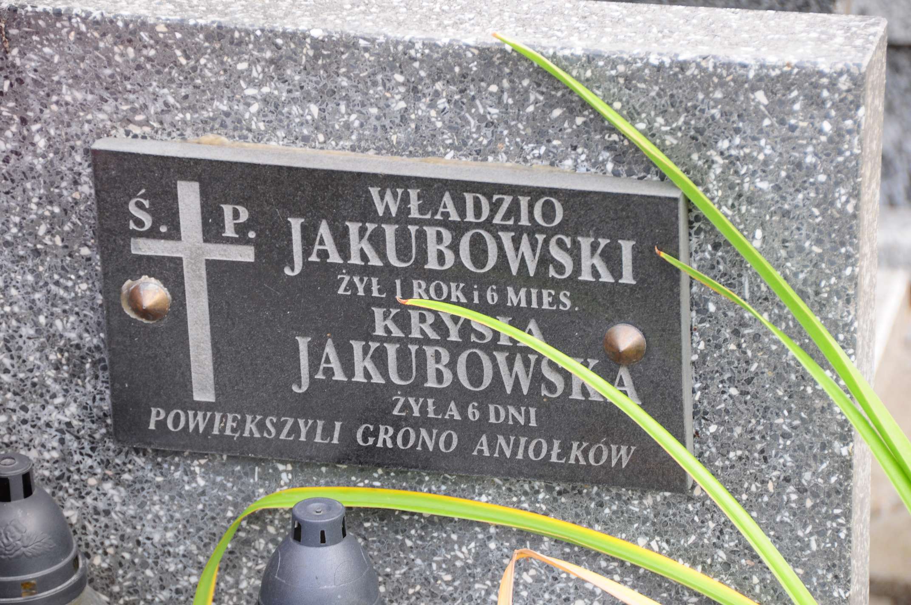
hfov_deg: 13.1
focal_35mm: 158
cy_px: 302
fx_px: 3981
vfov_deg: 8.7
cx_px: 456
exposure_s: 1/60
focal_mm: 105
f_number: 7.1
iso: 250
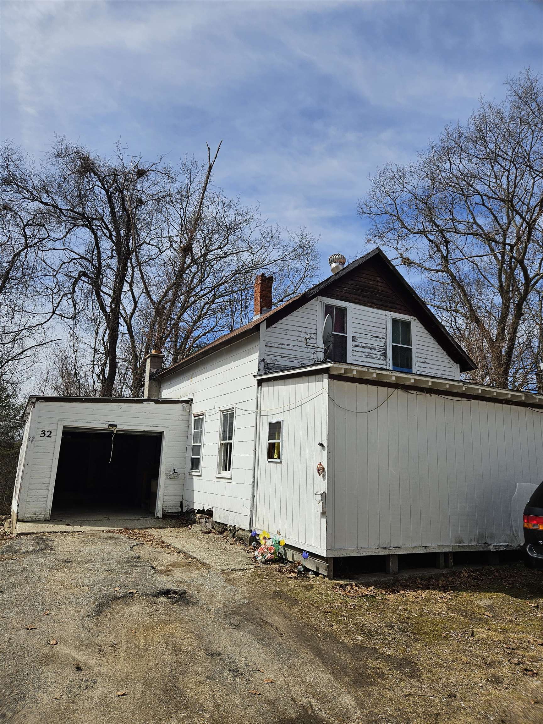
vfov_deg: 73.9
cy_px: 362
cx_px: 272
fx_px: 481
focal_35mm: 23
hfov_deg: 58.9
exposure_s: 1/3203
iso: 25
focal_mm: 5.4
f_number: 1.8
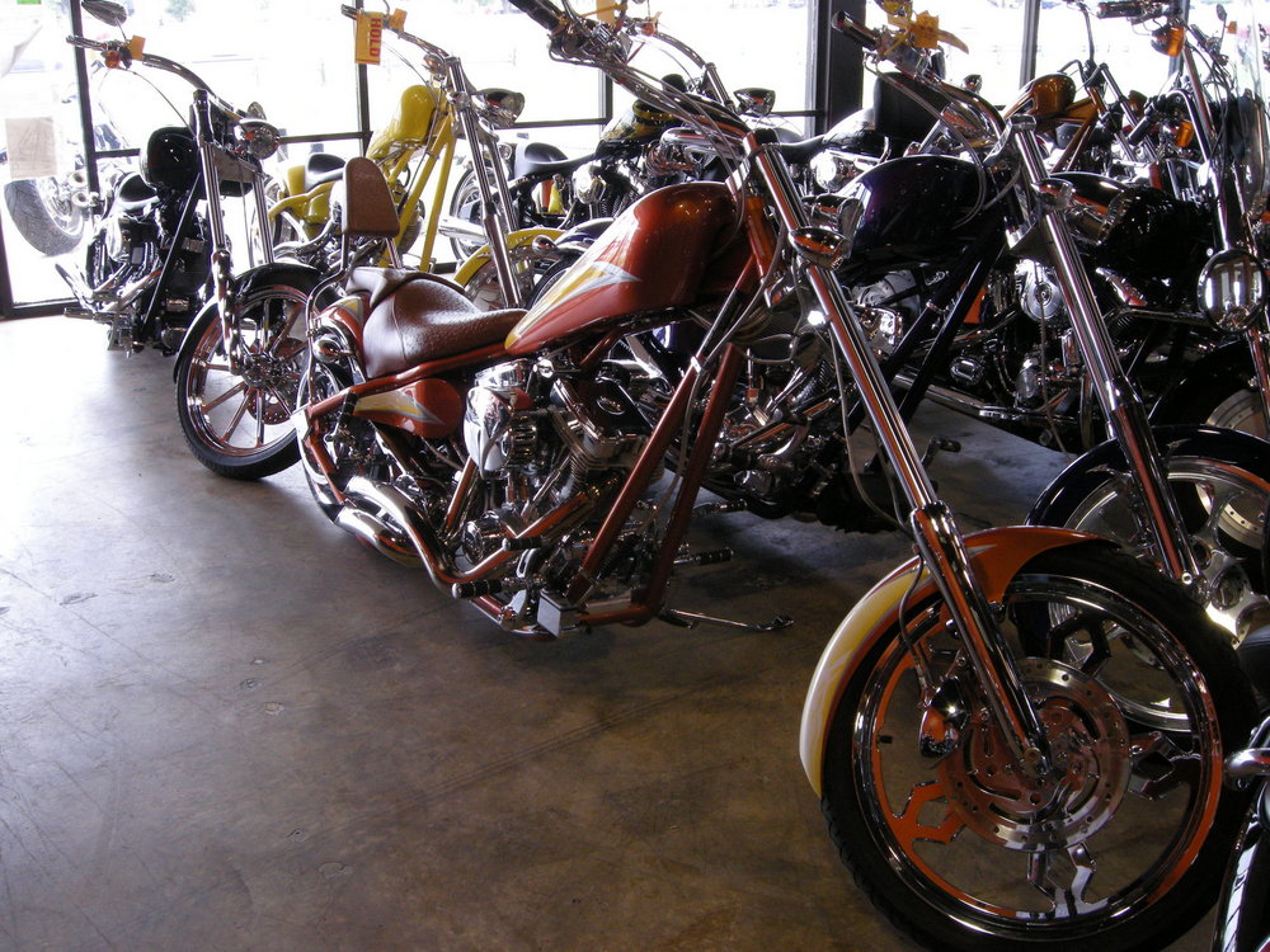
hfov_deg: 52.6
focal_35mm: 35
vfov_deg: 40.7
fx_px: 1284
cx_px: 635
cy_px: 476
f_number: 5.4
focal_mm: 7.5
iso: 200
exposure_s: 1/15
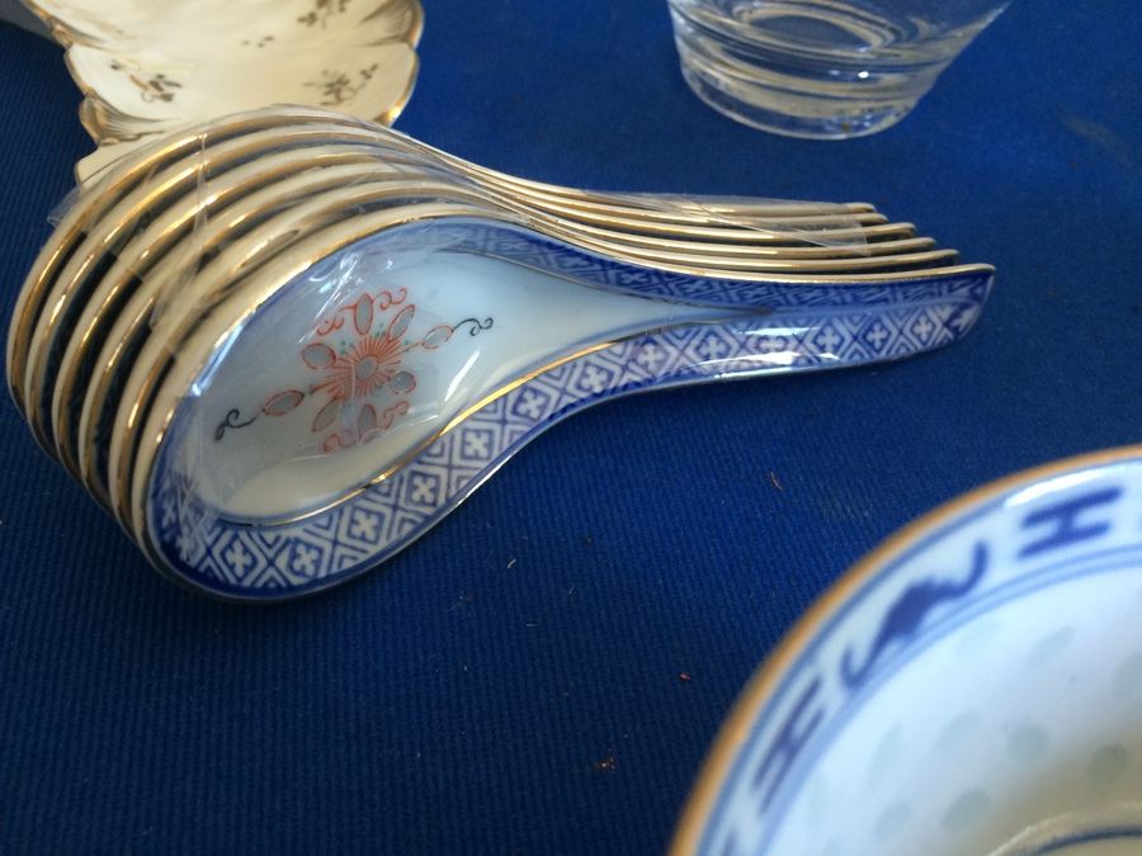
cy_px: 428
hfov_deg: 61.7
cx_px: 571
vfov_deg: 48.2
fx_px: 957
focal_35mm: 29
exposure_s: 1/30
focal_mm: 4.15
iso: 80
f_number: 2.2
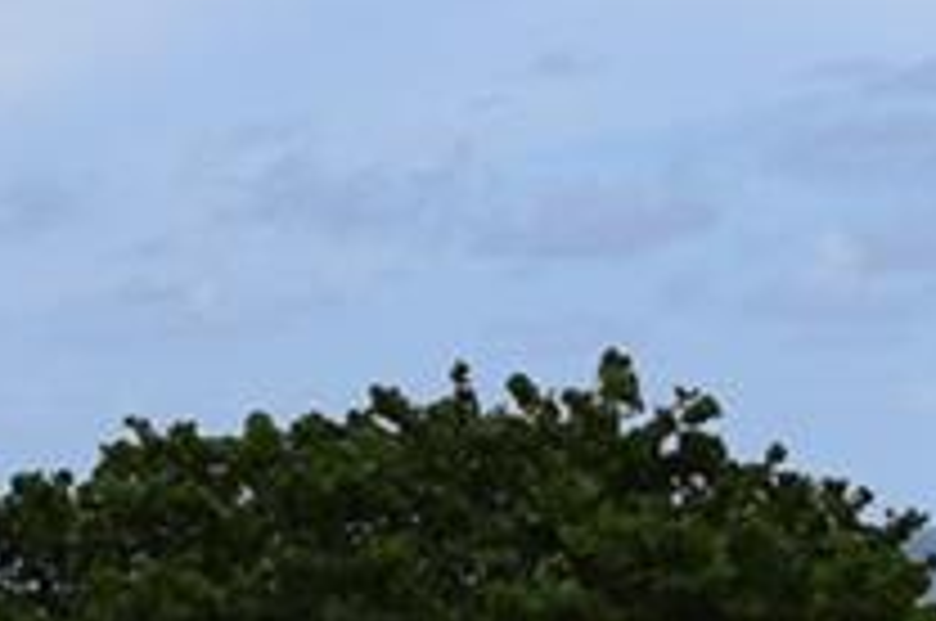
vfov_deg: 6.5
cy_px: 724
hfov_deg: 9.8
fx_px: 5400
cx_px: 958
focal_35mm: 208
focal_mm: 18
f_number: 10
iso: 200
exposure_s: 1/400
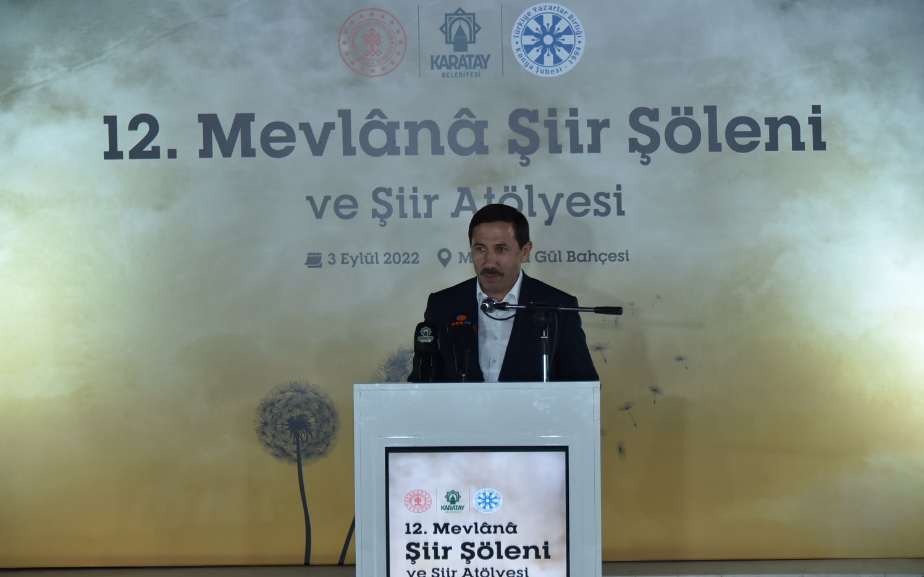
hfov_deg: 15.1
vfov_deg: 9.5
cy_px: 290
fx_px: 3475
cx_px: 463
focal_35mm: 138
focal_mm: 135
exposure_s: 1/80
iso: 1000
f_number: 5.6
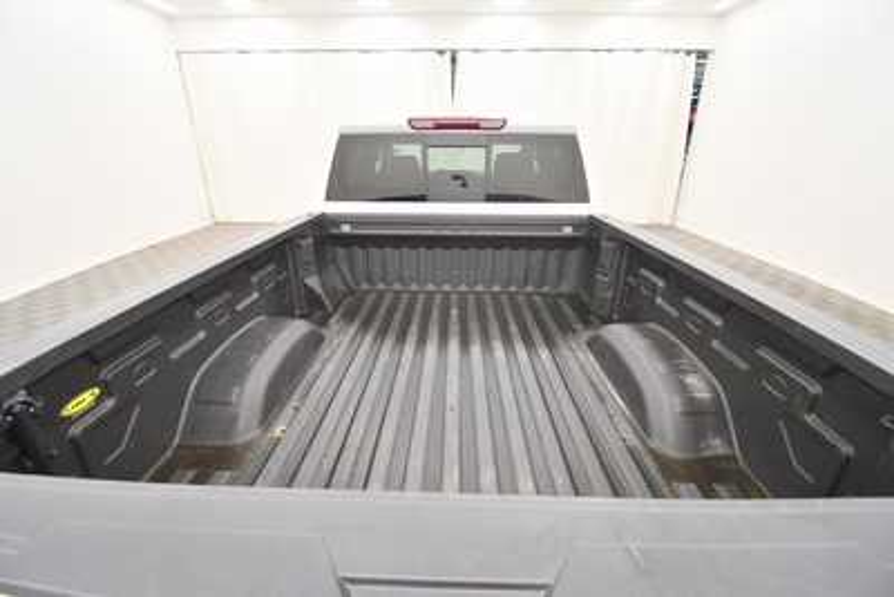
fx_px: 373
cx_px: 447
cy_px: 298
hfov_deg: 100.4
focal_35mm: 15
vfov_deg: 77.4
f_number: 4.5
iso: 1100
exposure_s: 1/125
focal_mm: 10
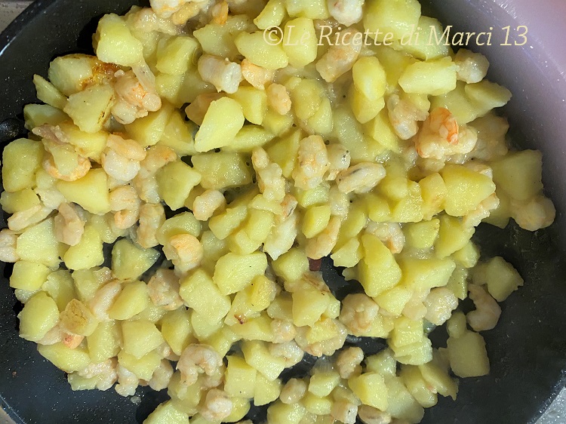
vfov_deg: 53.0
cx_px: 283
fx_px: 425
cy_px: 212
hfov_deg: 67.3
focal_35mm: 26
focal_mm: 4.25
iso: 320
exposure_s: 1/50
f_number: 1.8
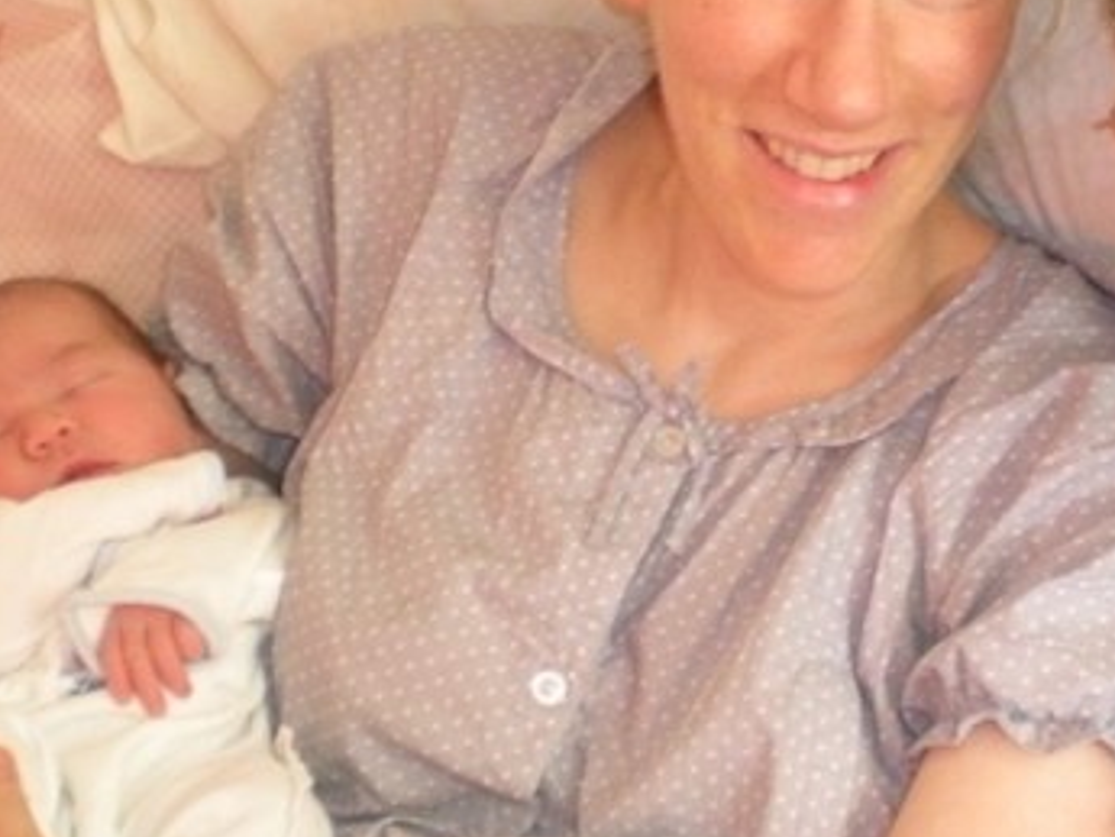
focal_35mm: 77
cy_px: 305
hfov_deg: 25.0
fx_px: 2481
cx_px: 866
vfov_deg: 19.1
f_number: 3.1
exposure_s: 1/12
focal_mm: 6.3
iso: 400
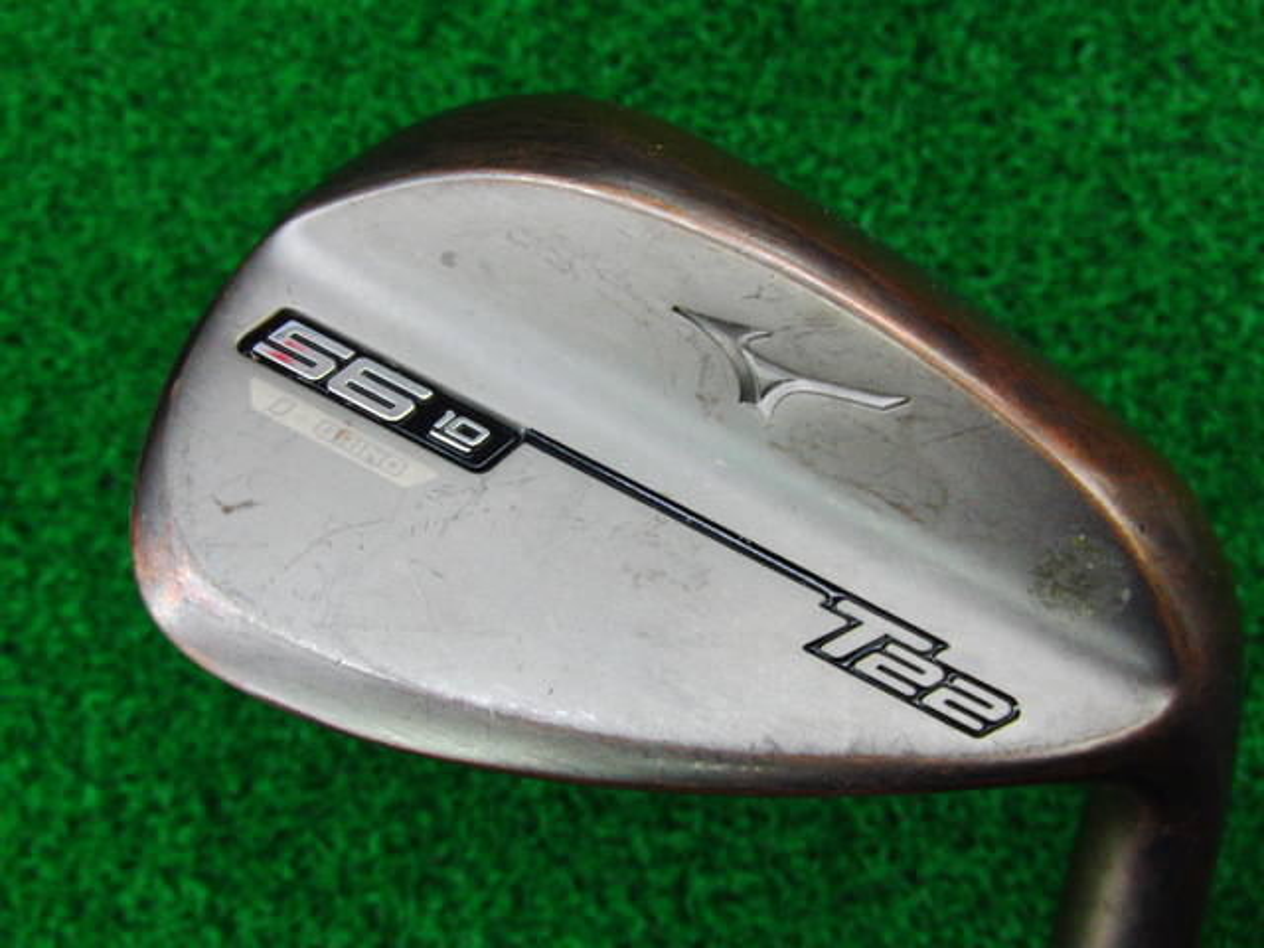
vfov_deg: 38.7
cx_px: 632
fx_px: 1351
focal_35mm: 37
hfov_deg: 50.1
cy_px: 474
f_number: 3.6
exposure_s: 1/60
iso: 400
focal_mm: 6.42
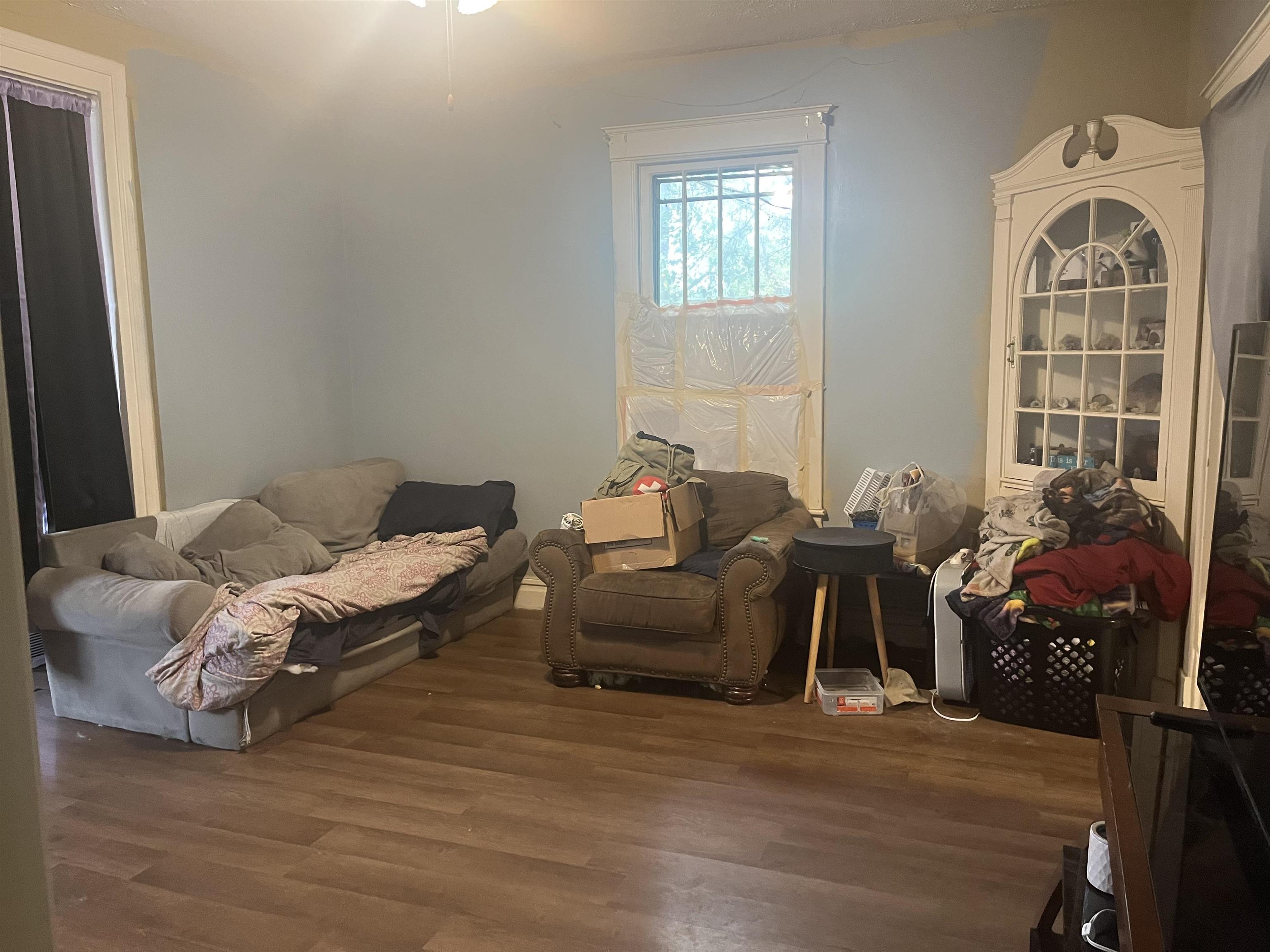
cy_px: 476
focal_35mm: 26
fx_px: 954
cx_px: 635
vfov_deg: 53.1
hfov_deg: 67.3
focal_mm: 5.1
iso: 400
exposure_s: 1/60
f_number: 1.6
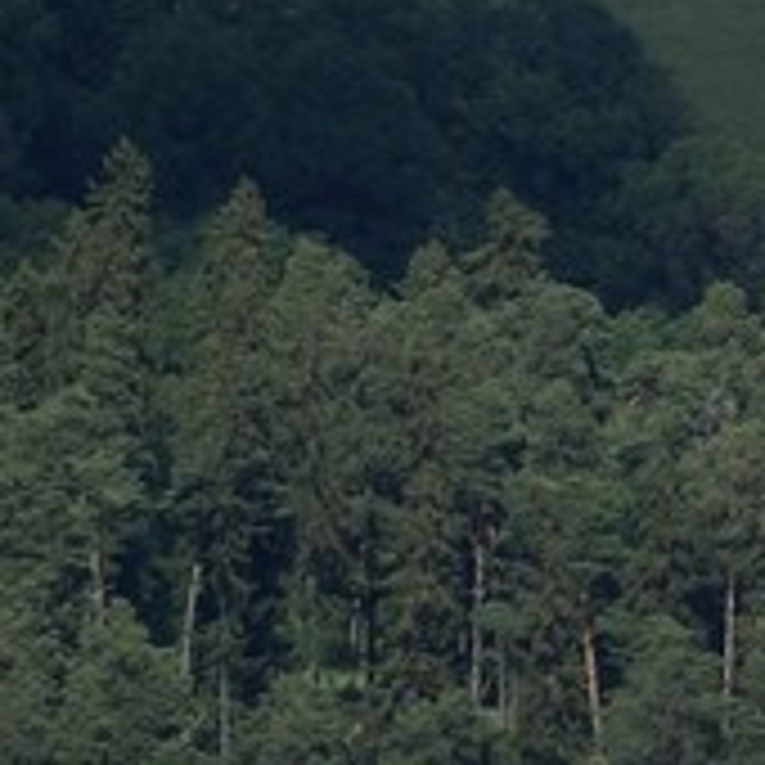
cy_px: -1310
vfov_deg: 1.2
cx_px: 3492
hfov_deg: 1.2
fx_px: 37504
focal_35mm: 1500
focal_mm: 125
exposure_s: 1/1250
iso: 100
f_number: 4
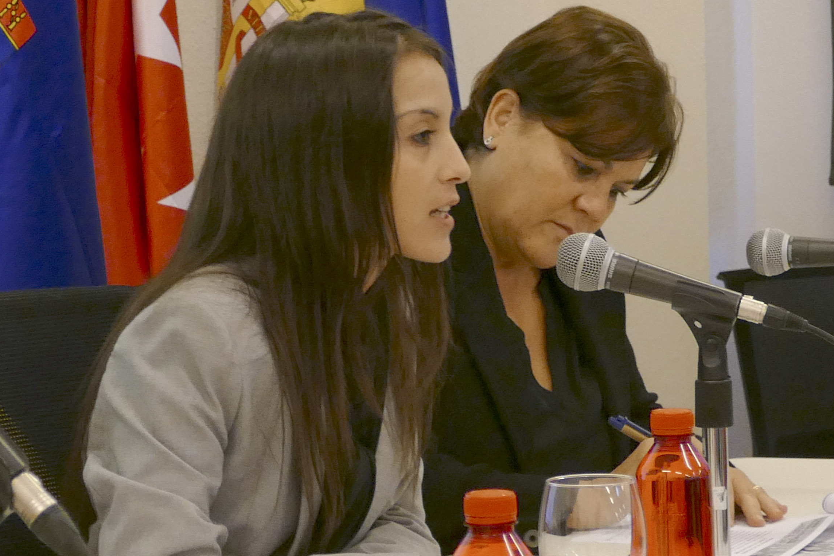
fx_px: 2548
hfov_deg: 18.5
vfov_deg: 12.5
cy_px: 285
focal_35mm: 110
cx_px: 623
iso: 500
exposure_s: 1/80
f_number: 3.2
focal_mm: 16.74
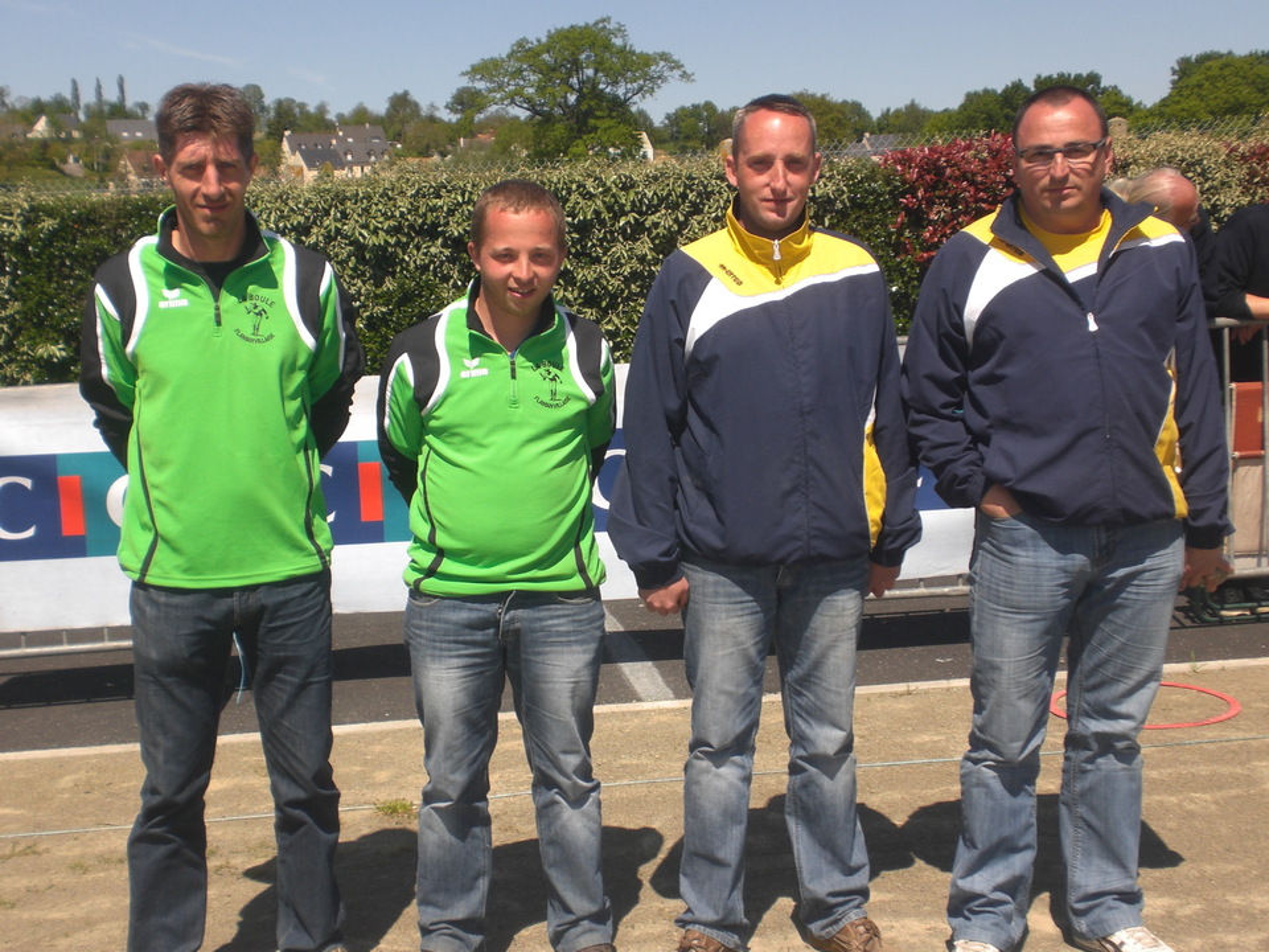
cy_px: 476
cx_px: 634
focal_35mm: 51
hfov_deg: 37.5
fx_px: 1870
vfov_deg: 28.6
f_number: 5.1
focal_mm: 8.44
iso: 50
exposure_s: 1/320
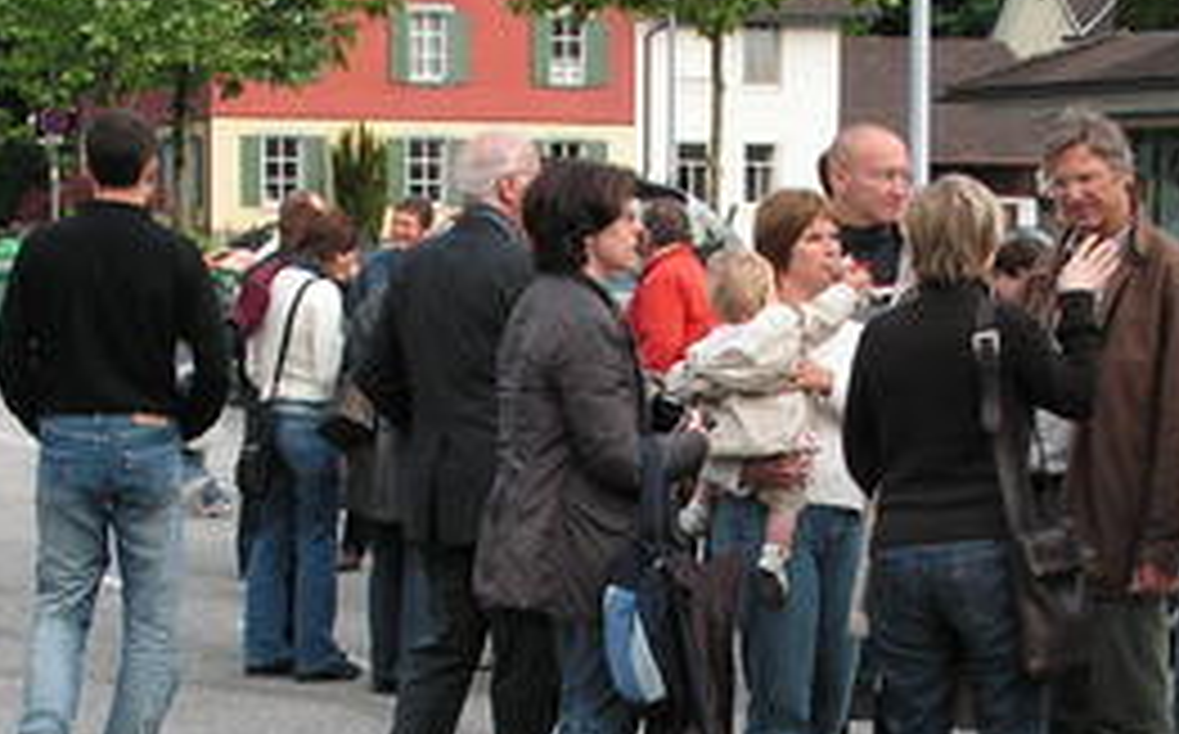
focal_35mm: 107
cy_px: 653
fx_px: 3434
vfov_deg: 12.1
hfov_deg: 19.4
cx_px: 760
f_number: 4.8
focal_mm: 7.4
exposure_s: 1/60
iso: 50
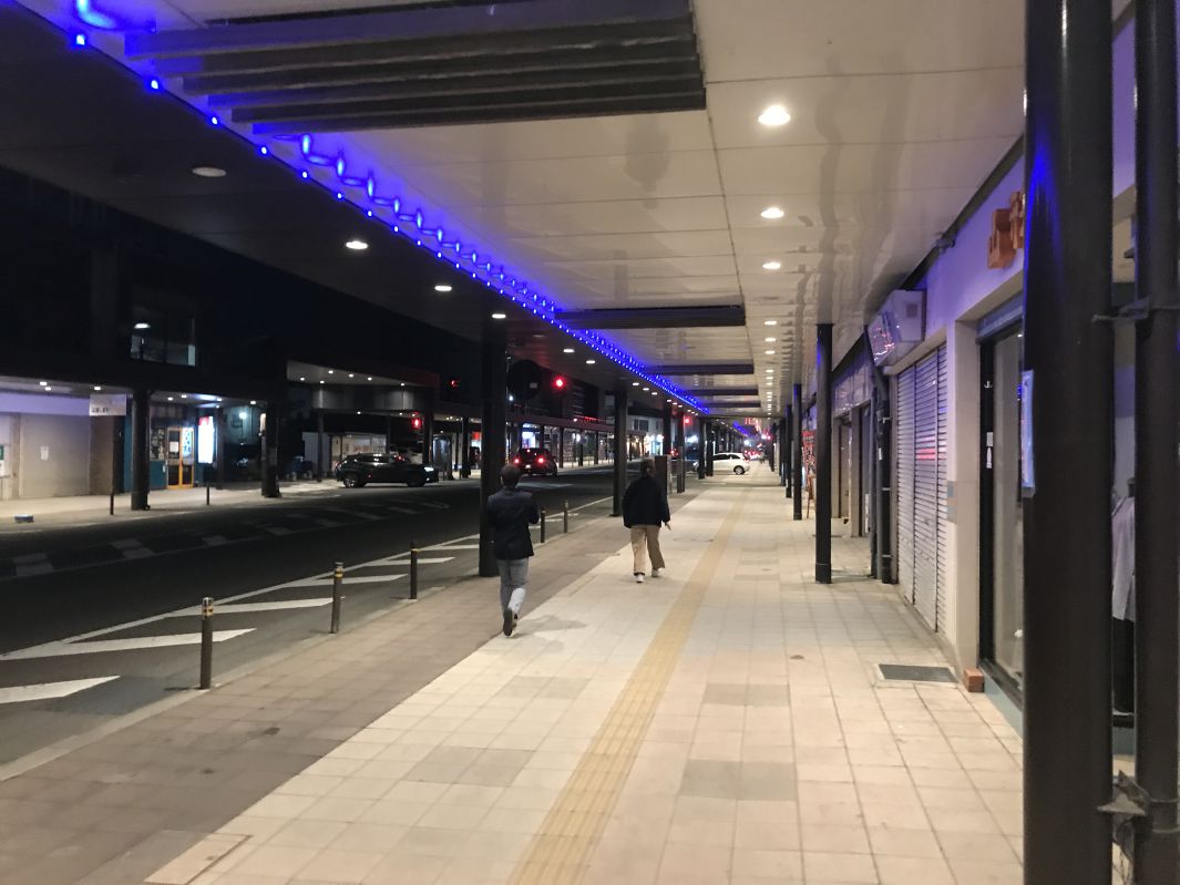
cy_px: 442
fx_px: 955
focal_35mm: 28
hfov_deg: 63.4
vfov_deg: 49.8
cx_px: 590
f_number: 1.8
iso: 100
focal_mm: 3.99
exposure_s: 1/15
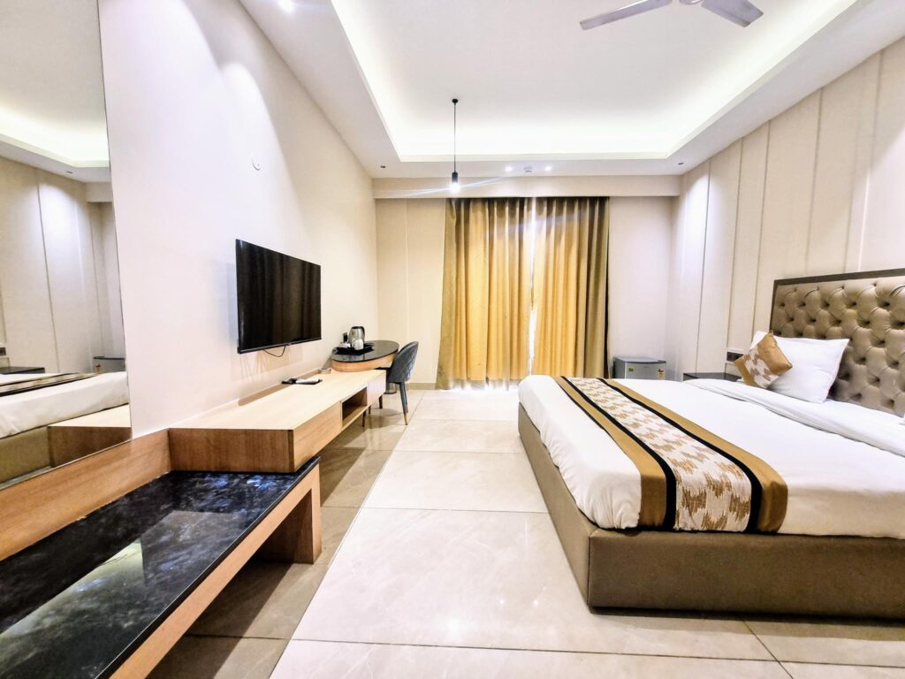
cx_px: 452
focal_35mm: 13
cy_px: 340
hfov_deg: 106.2
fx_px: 340
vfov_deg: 89.9
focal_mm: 1.74
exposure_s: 1/50
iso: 200
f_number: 2.2
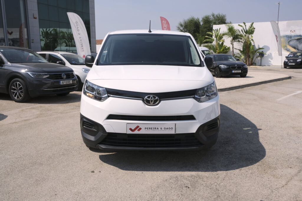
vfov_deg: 41.1
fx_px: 268
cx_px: 151
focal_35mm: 32
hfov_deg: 58.7
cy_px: 100
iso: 160
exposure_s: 1/400
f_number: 10
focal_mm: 21.4
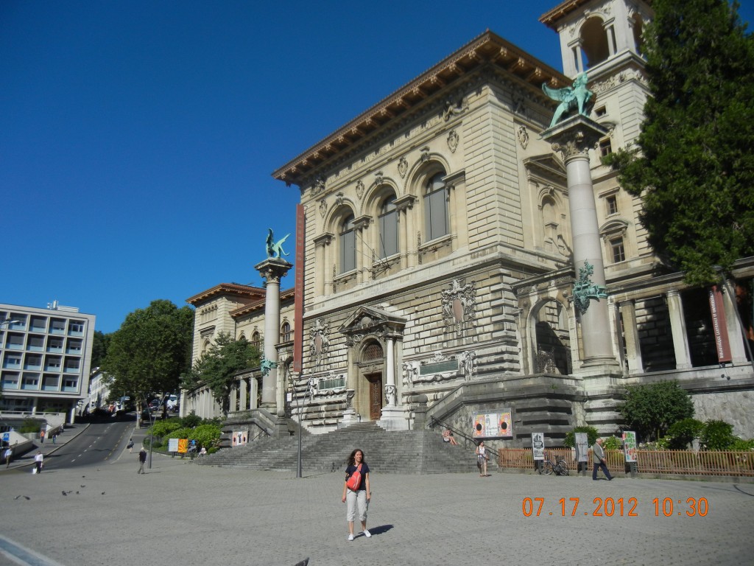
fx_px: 653
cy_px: 283
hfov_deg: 60.0
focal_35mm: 30
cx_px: 377
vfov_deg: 46.8
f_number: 7
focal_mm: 5.4
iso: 160
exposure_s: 1/697
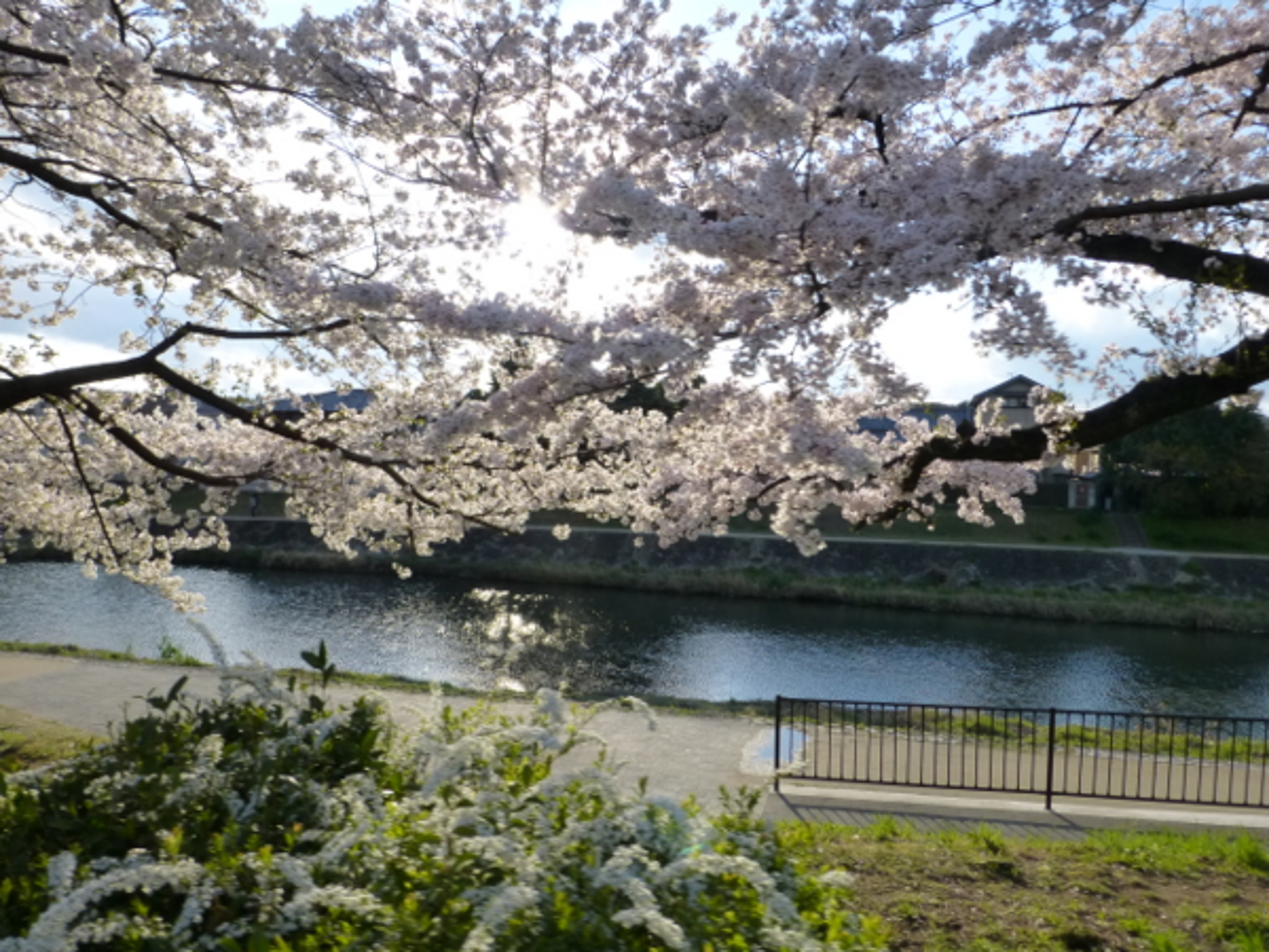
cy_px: 476
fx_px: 880
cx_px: 634
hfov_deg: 71.6
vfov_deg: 56.8
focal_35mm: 24
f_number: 4
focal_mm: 4.3
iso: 160
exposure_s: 1/640
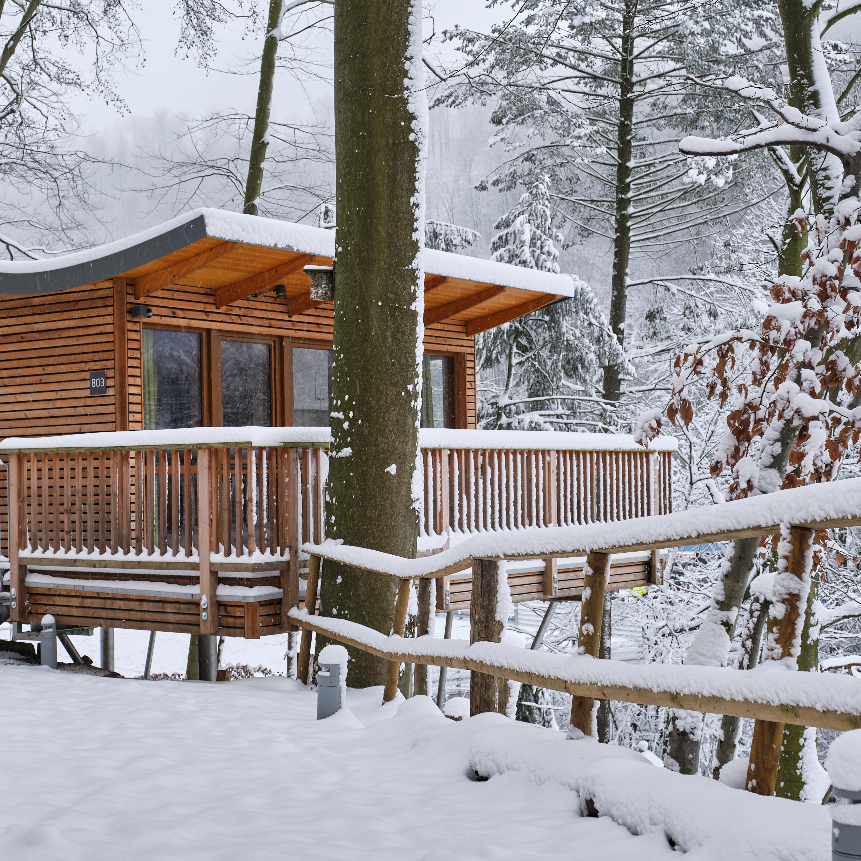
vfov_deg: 31.6
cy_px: 432
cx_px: 293
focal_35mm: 54
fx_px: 1520
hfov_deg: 31.4
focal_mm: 28.3
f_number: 5.6
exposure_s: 1/75
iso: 200
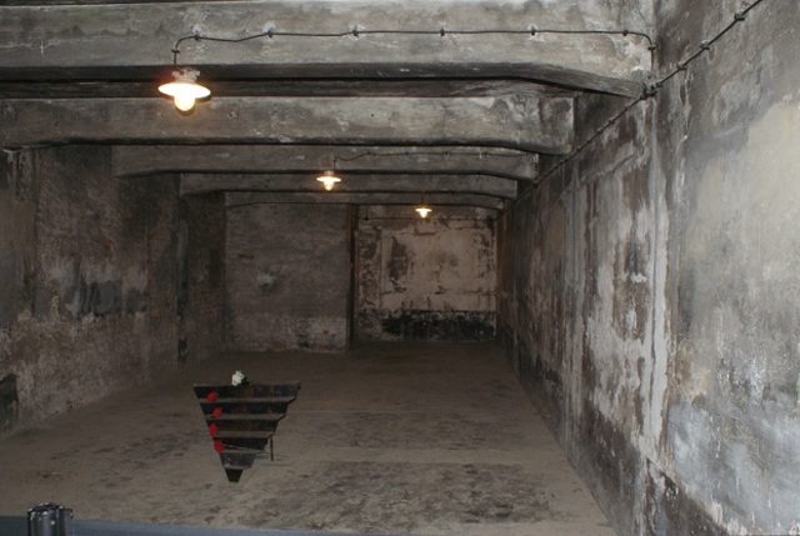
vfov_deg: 40.1
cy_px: 268
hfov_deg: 57.1
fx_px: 735
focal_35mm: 33
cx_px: 400
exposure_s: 1/60
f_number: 5.6
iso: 400
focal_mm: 22
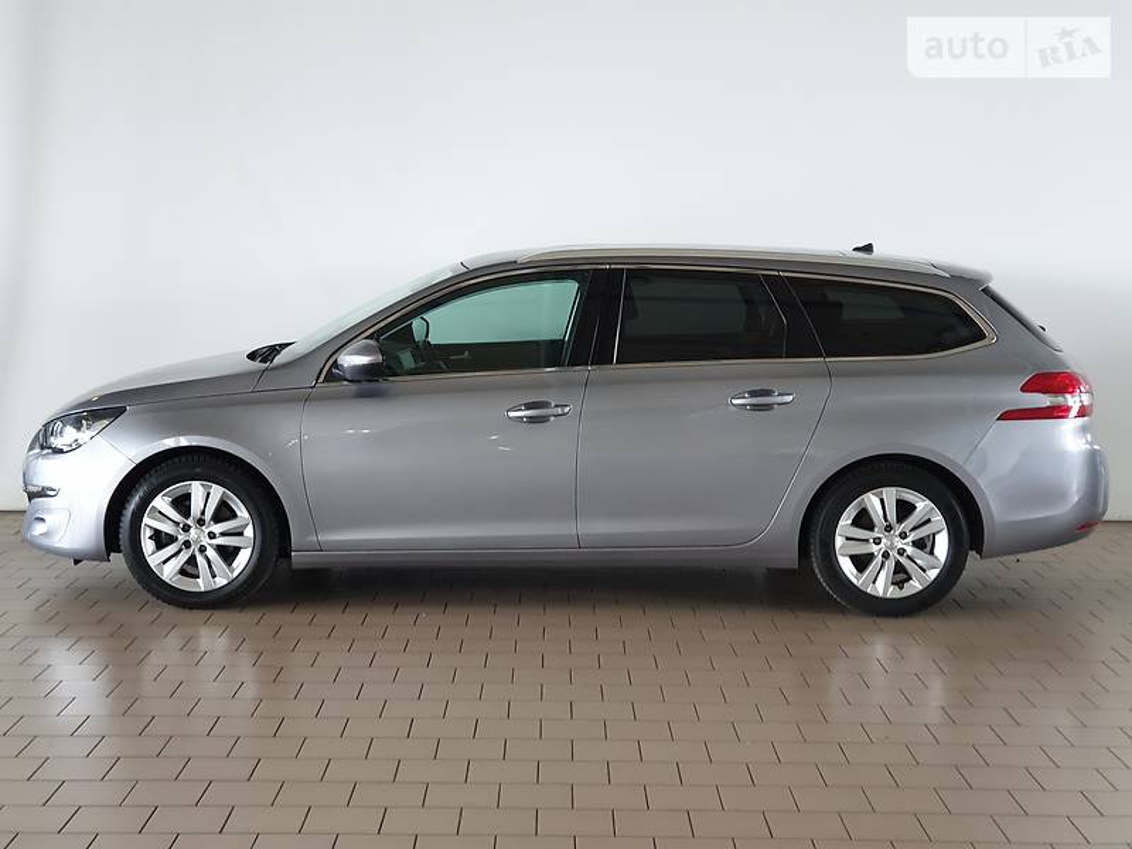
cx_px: 566
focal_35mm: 52
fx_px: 1700
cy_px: 424
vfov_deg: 28.0
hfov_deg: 36.8
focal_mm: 6
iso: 200
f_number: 2.4
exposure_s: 1/33
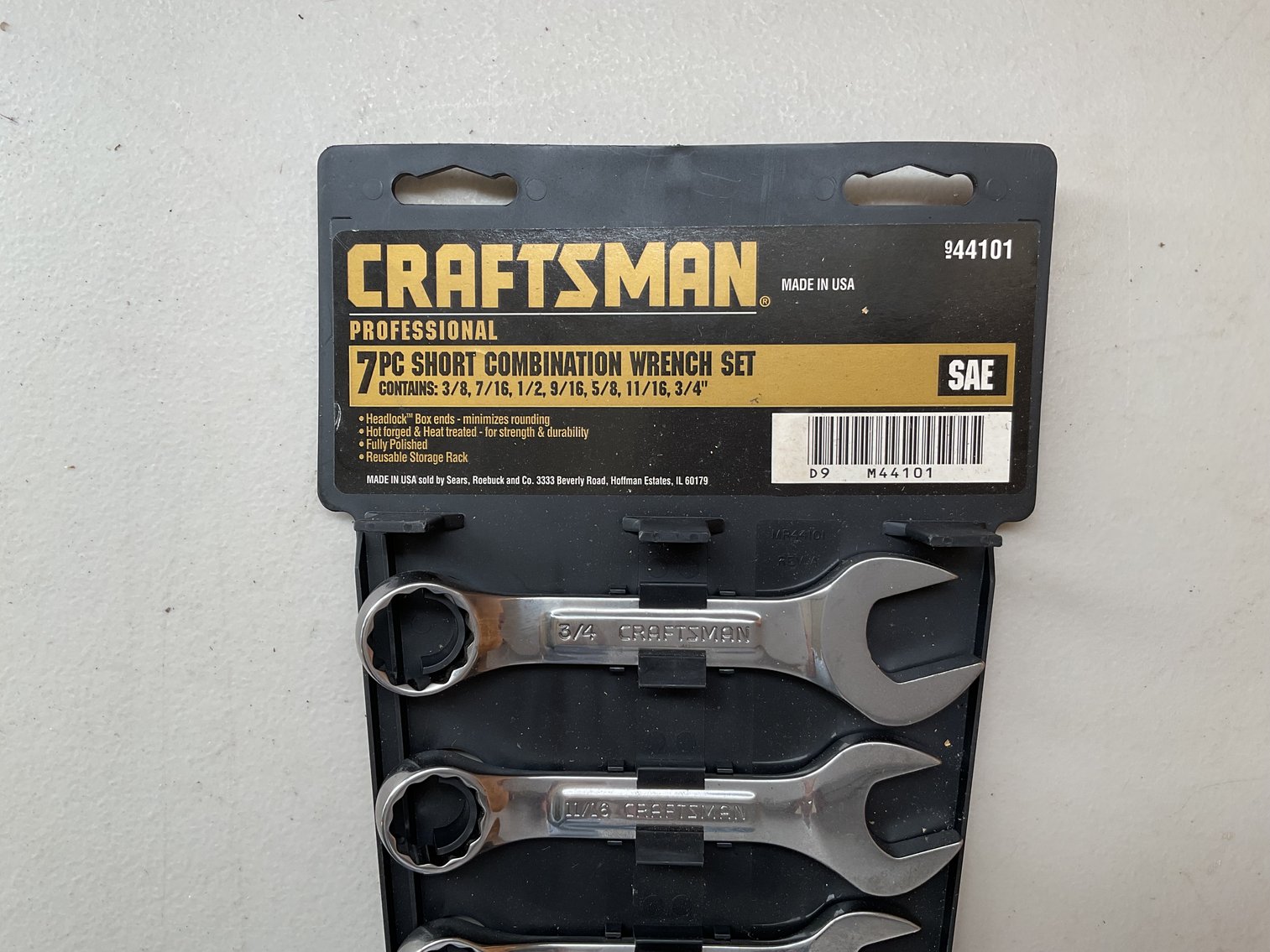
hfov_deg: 61.7
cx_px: 635
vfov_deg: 48.2
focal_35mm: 29
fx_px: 1064
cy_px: 476
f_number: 1.8
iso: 25
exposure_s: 1/120
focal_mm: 3
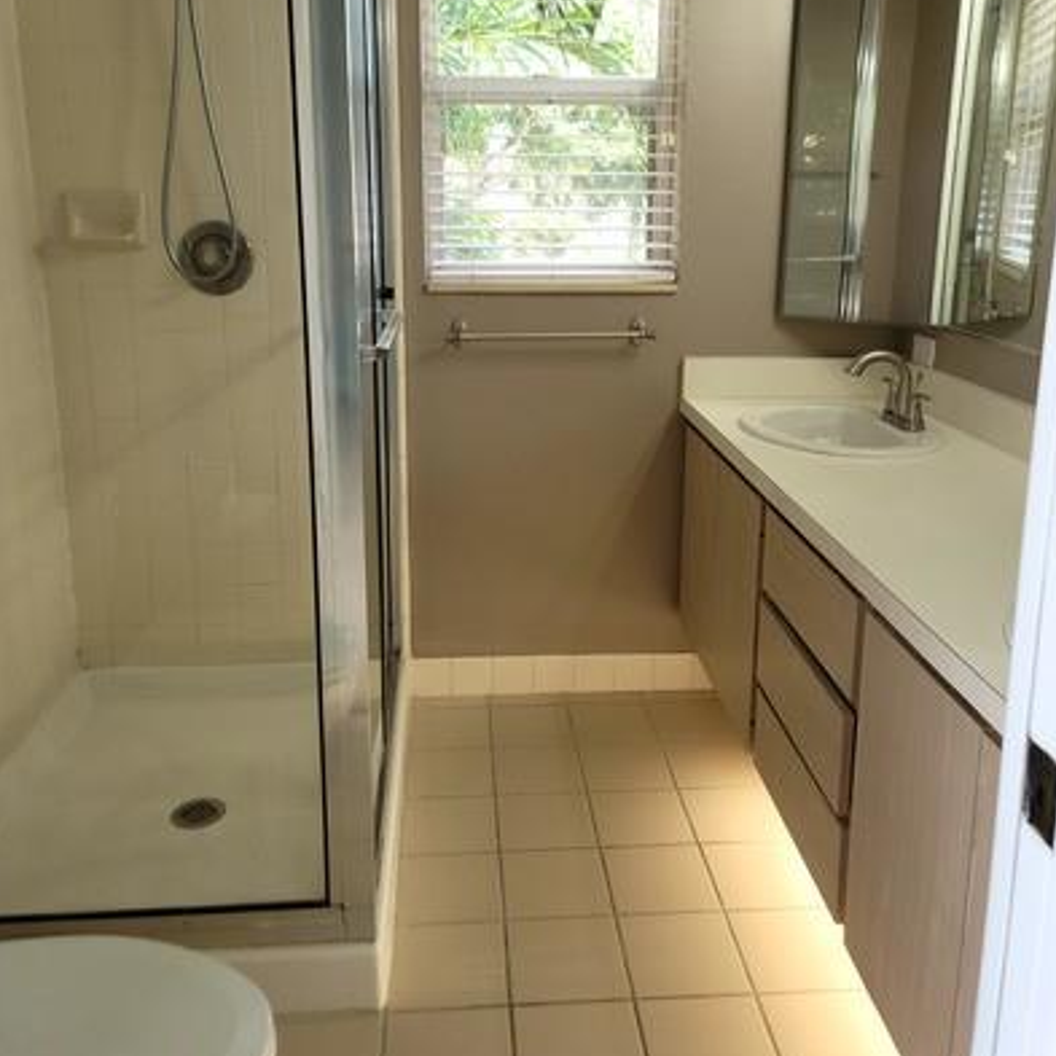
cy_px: 415
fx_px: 1035
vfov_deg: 53.6
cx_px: 527
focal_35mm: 30
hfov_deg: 54.0
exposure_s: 1/60
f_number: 1.8
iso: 50
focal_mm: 7
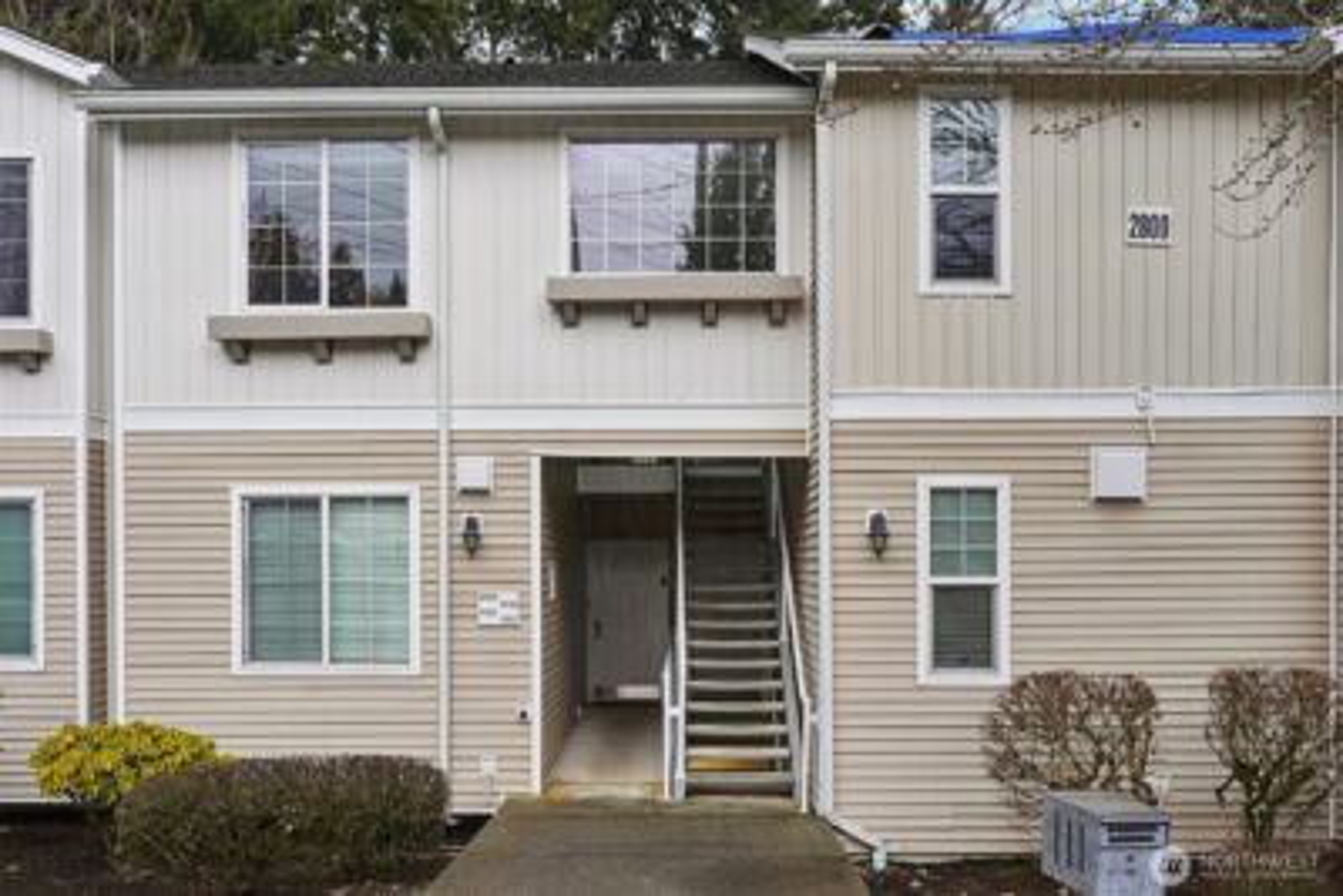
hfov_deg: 57.2
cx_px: 672
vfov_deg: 40.0
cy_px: 448
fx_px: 1231
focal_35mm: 33
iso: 320
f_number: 8
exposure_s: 1/125
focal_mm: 22
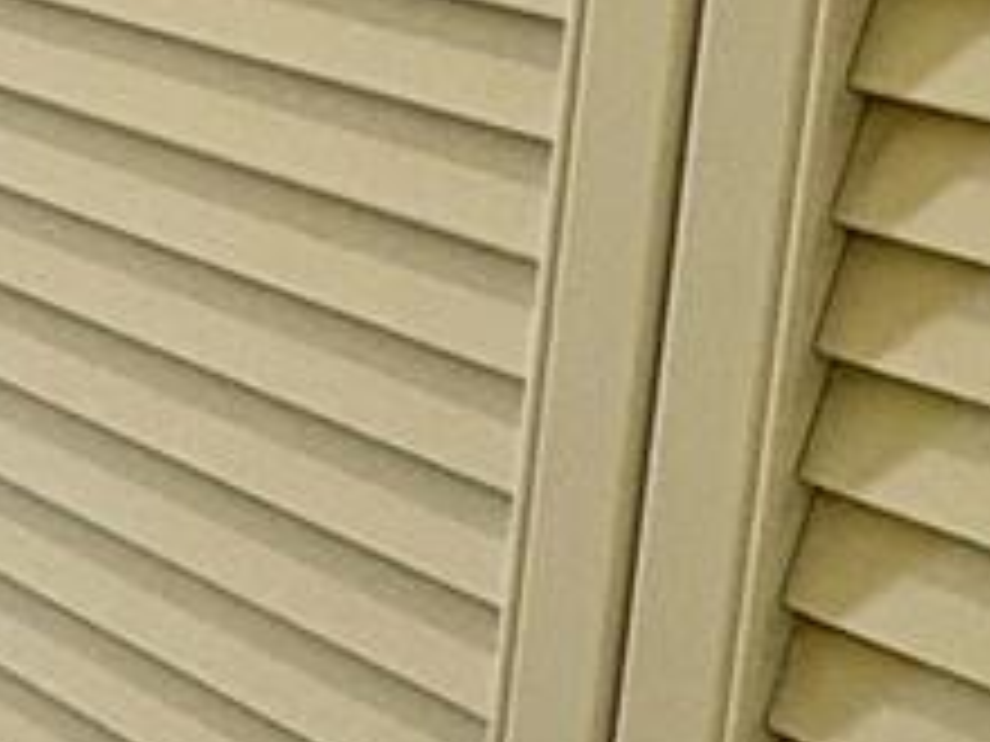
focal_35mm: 102
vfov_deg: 14.2
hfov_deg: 16.2
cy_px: -54
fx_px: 2917
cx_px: -810
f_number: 2.2
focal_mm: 2.22
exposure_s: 1/120
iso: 125
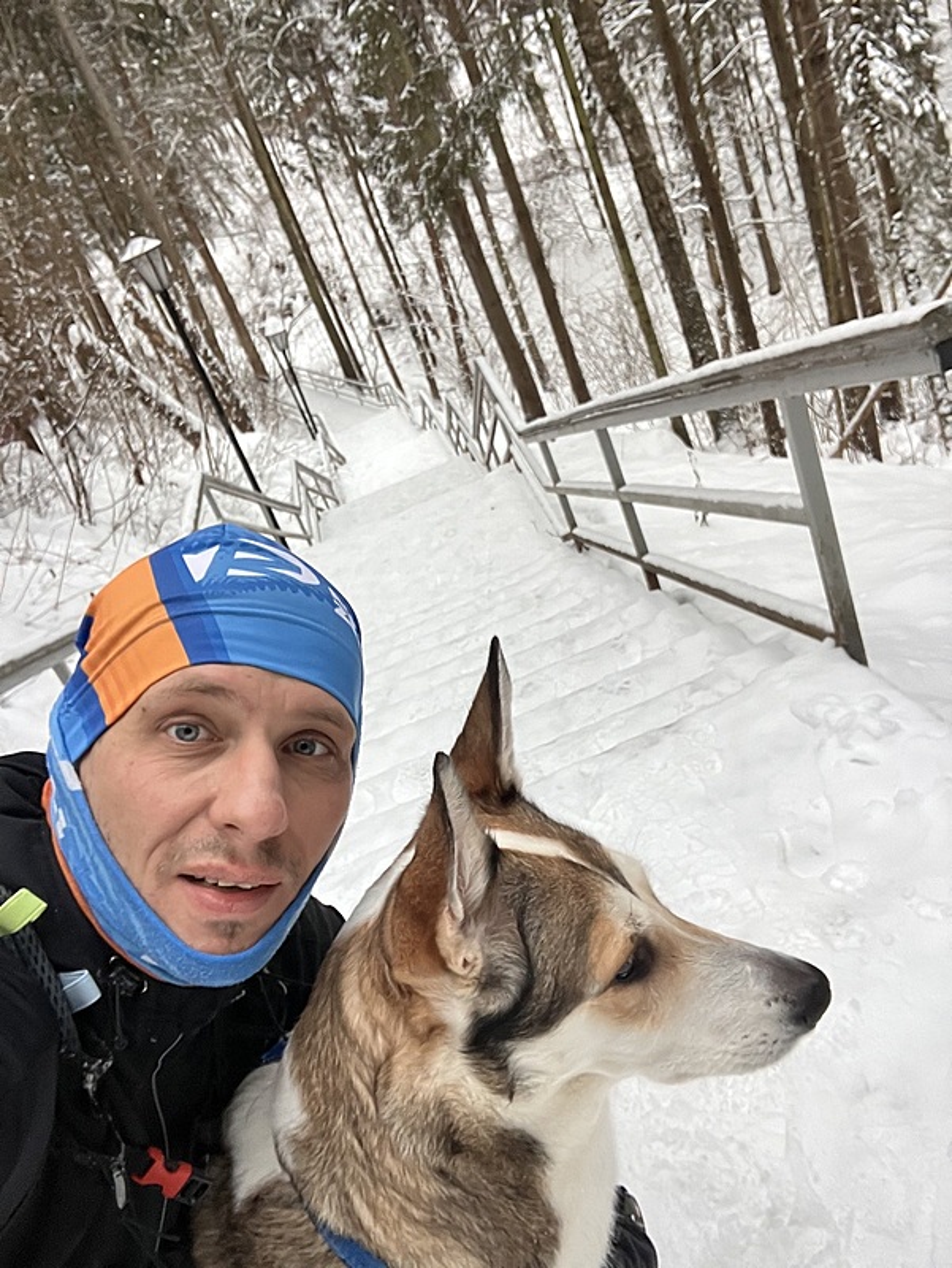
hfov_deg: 44.2
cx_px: 476
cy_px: 634
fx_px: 1172
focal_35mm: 32
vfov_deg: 56.8
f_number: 2.2
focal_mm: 2.87
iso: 80
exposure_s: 1/62
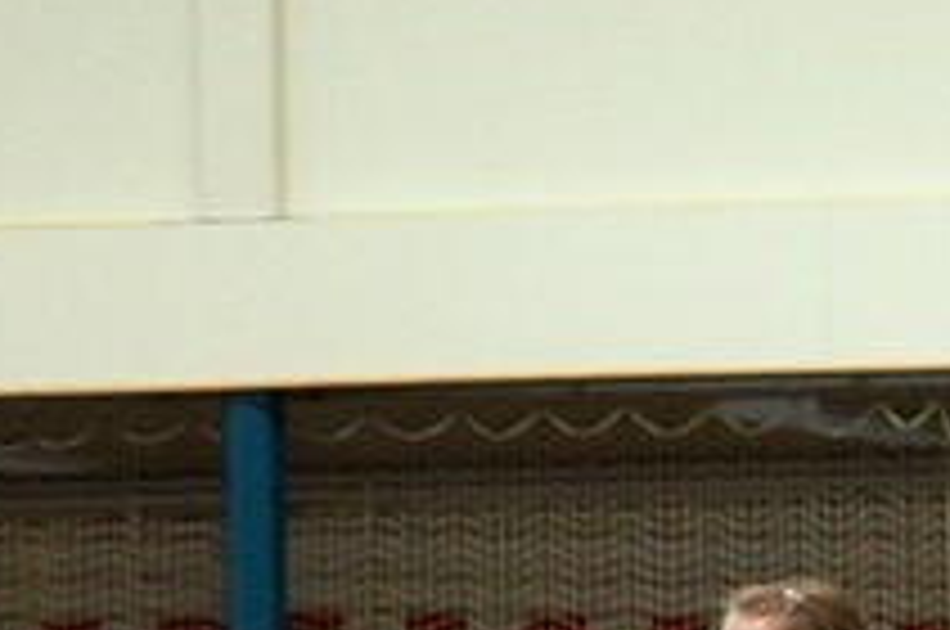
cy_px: 610
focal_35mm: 364
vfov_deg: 3.8
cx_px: 2058
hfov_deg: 5.5
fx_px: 9591
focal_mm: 50
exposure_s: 1/125
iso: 1000
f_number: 2.8
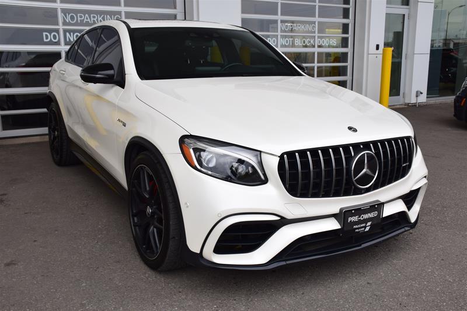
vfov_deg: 36.9
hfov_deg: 53.1
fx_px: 467
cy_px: 156
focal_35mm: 36
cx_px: 234
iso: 400
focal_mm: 24
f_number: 9
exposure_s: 1/125
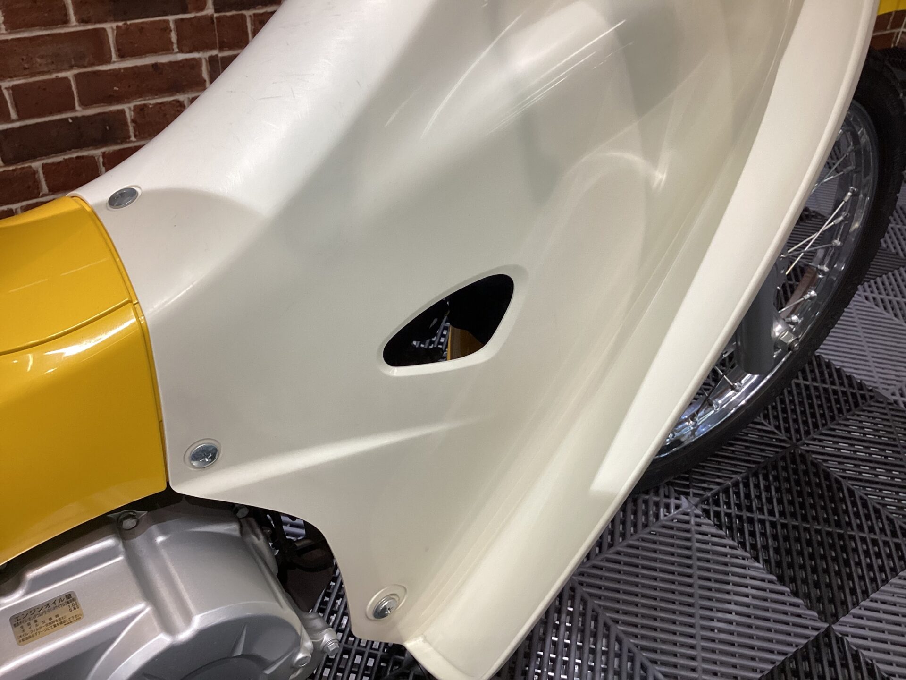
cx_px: 453
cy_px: 340
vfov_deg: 45.4
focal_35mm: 31
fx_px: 811
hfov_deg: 58.4
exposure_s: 1/50
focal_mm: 3.3
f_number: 2.4
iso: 100
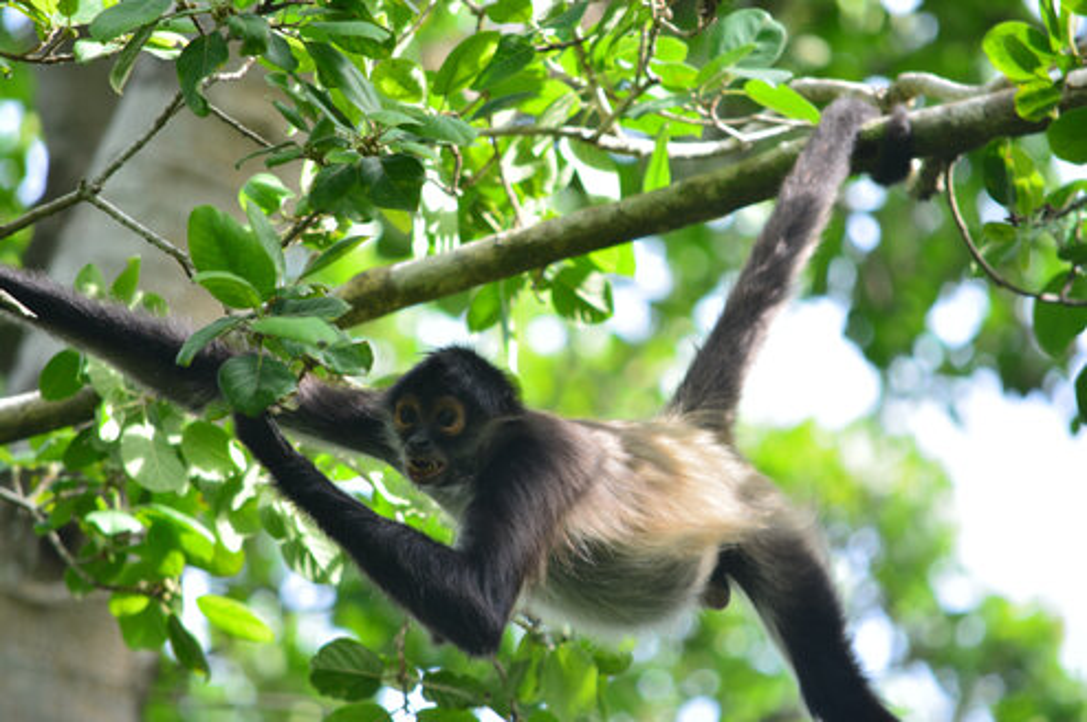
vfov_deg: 3.0
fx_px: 13570
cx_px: 544
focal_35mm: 450
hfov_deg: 4.6
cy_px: 361
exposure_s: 1/60
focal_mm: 300
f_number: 10
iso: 250
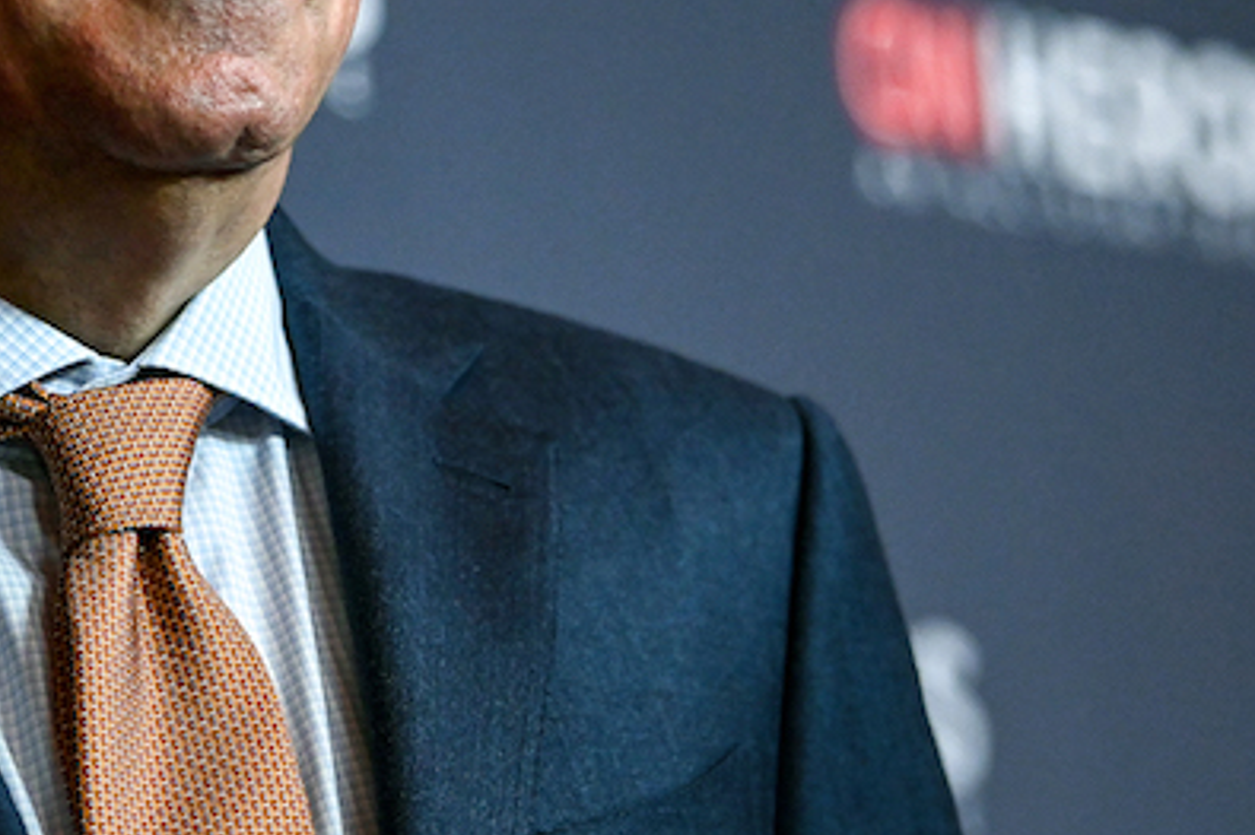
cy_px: 13
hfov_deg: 8.5
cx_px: 216
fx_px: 8467
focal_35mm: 243
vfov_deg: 5.6
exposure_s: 1/400
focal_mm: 120
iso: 4000
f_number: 2.8
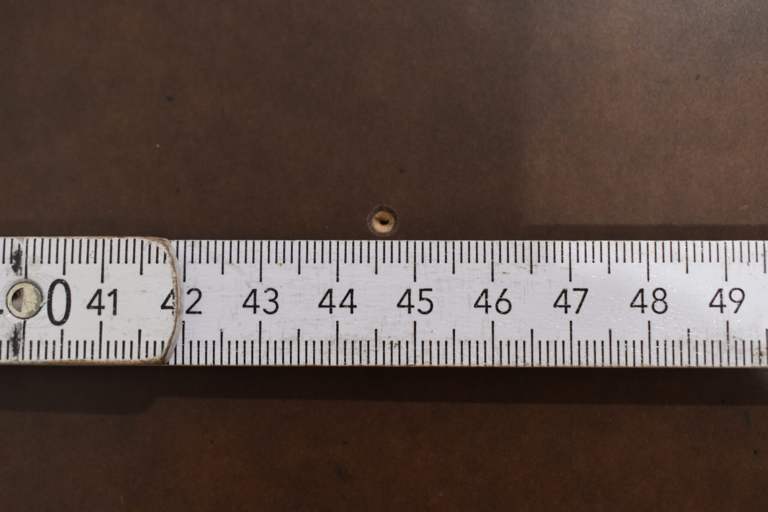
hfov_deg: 35.1
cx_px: 384
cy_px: 256
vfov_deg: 23.8
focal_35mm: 57
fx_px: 1216
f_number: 6.3
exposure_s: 1/60
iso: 400
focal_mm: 38
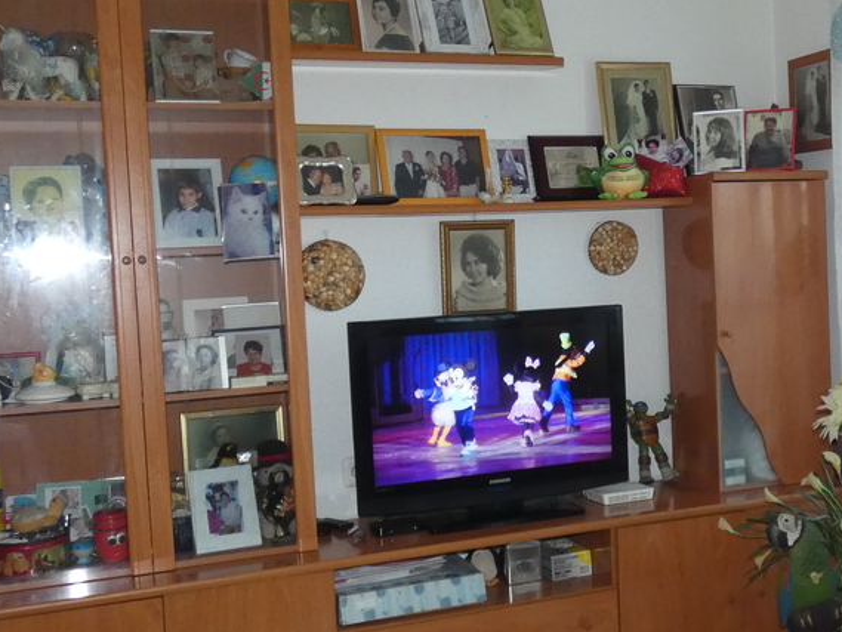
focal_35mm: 45
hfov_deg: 41.7
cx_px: 539
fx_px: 1095
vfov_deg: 32.2
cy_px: 329
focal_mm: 3.6
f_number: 2.8
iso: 320
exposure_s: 1/60
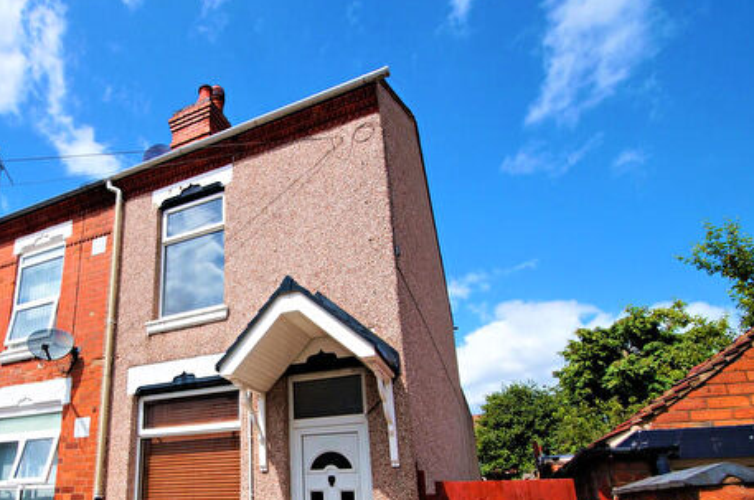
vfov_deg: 52.9
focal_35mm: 23
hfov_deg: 73.6
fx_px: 481
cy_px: 366
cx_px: 244
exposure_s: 1/200
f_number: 13
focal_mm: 10
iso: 100
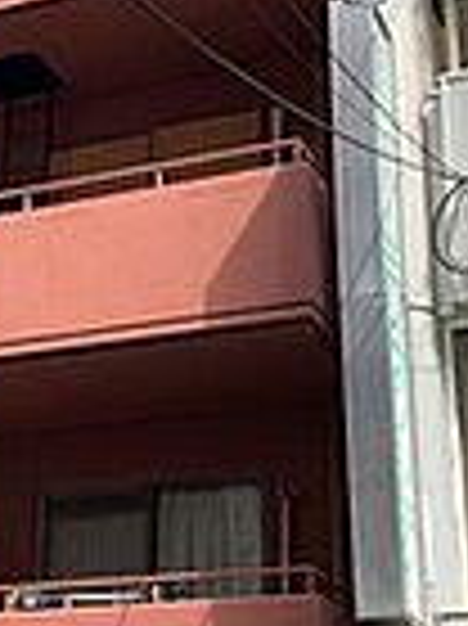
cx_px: 22
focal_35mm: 90
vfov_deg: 21.8
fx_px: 1625
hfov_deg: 16.1
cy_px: 279
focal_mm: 4.25
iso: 25
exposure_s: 1/789
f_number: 1.8
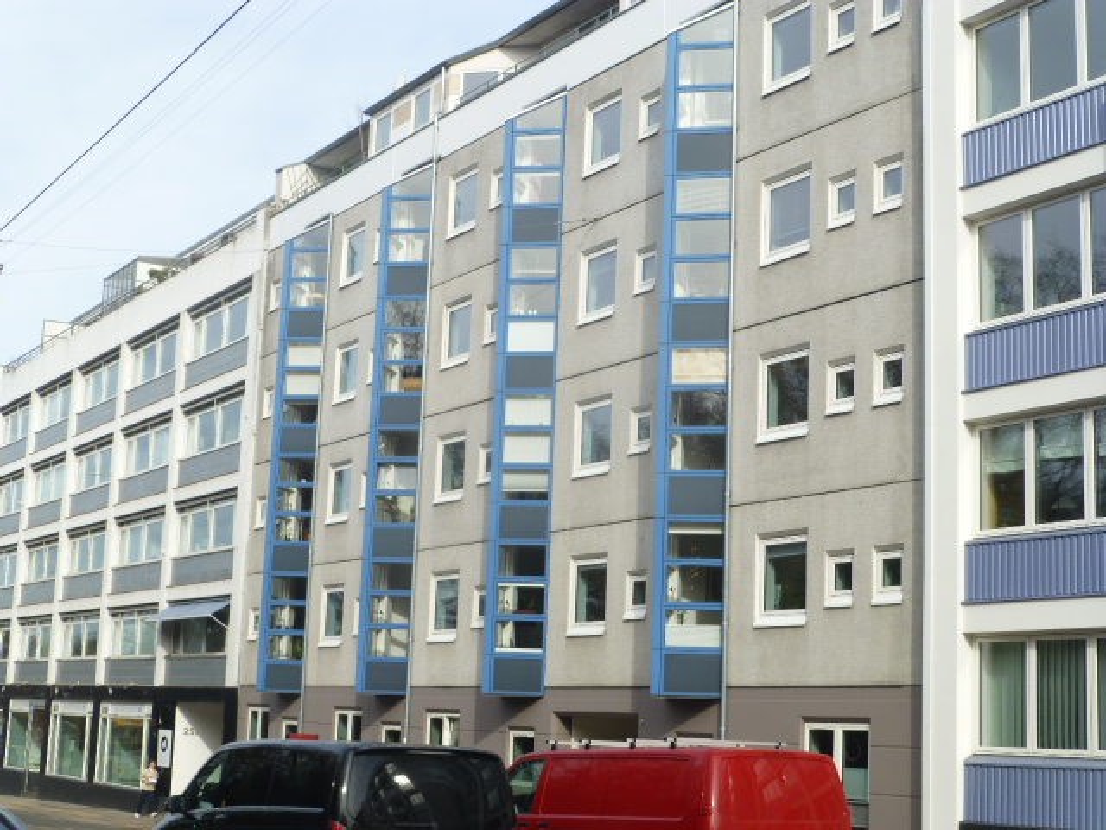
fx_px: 1725
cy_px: 415
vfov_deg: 27.0
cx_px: 553
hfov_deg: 35.5
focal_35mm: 54
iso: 100
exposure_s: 1/640
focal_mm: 9.7
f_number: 4.6
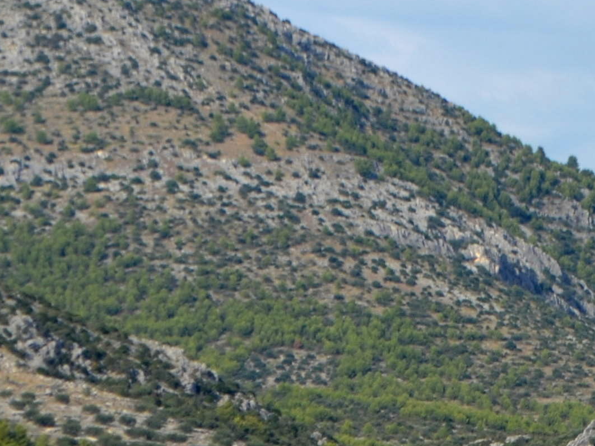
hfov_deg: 5.7
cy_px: 306
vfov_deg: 4.3
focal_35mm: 344
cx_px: 578
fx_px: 5916
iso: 100
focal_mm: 55
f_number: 6.3
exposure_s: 1/160
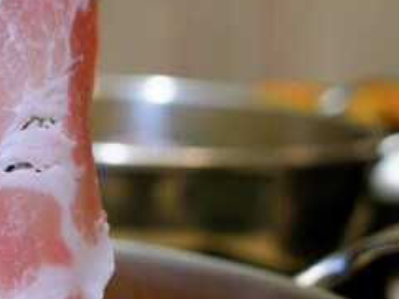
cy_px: 215
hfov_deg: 13.6
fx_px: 1635
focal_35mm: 142
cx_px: -36
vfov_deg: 10.4
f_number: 4.5
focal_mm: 42
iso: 320
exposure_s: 1/80
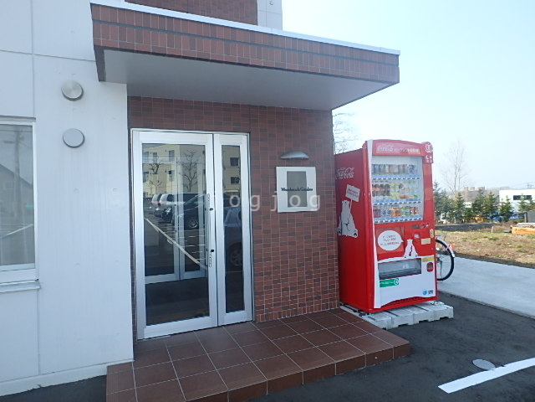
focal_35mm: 23
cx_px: 268
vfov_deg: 58.9
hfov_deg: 73.9
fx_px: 355
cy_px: 201
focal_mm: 4
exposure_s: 1/500
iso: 125
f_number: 3.8
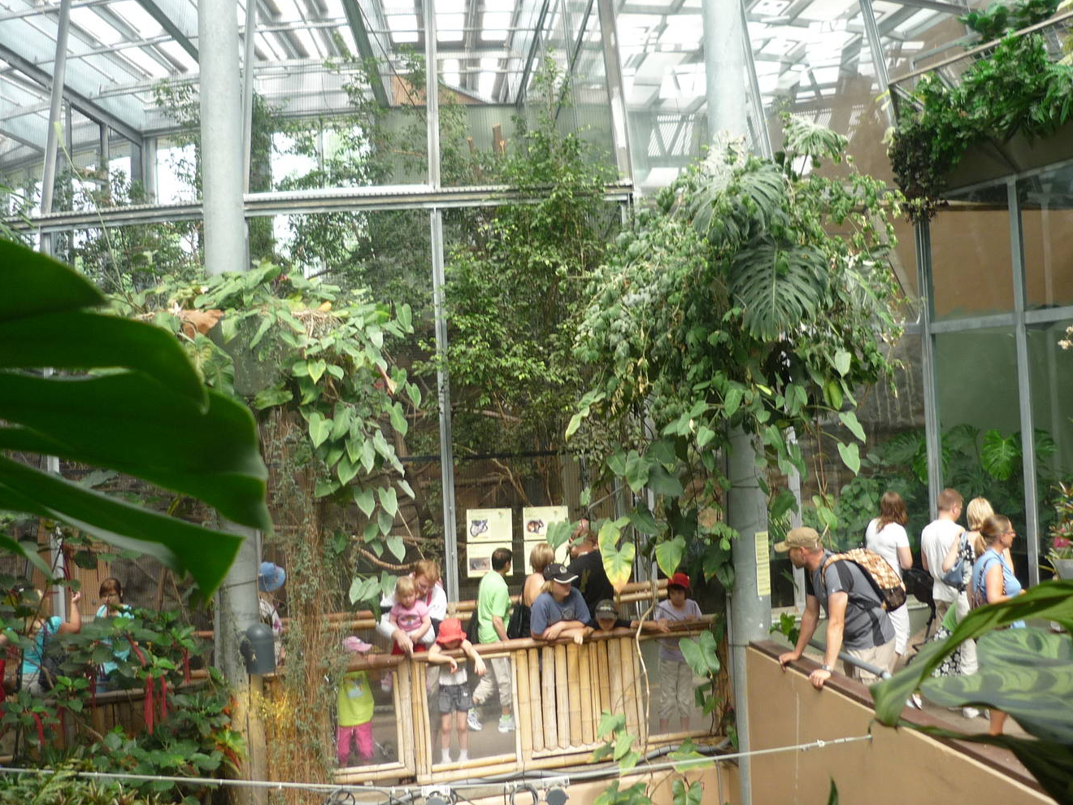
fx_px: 1240
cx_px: 551
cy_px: 347
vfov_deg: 35.9
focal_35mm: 40
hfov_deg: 46.8
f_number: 2.8
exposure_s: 1/100
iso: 100
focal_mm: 5.5
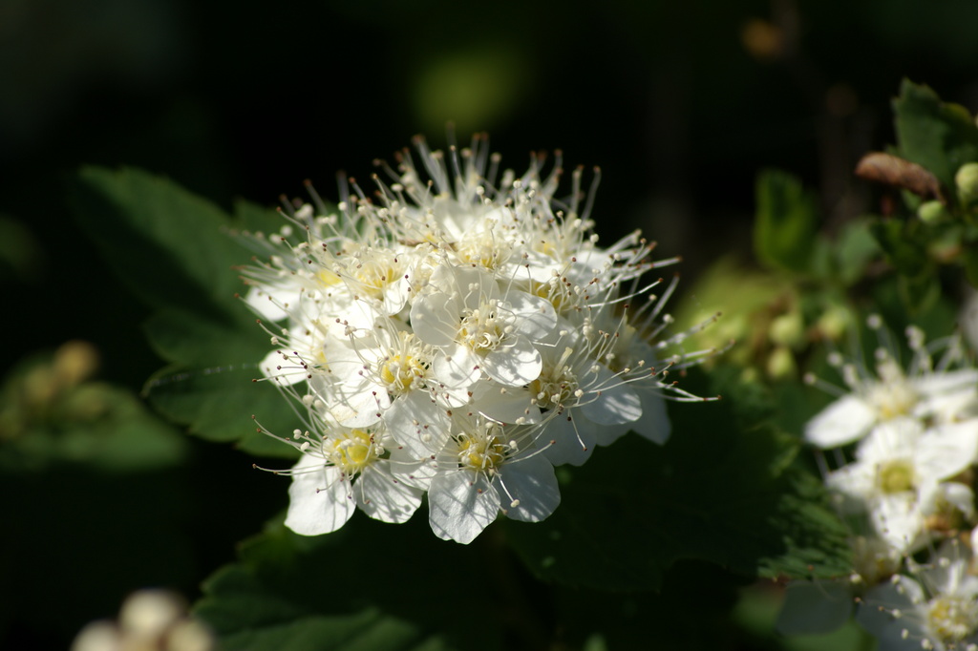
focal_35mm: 300
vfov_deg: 4.6
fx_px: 8147
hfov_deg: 6.9
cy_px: 326
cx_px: 489
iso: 100
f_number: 9
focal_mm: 200
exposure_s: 1/400
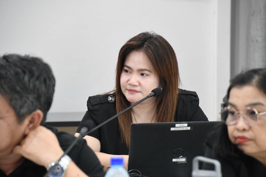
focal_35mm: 240
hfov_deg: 8.6
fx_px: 1773
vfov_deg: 5.7
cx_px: 133
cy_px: 88
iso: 1600
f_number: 6
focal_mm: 160
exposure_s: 1/30
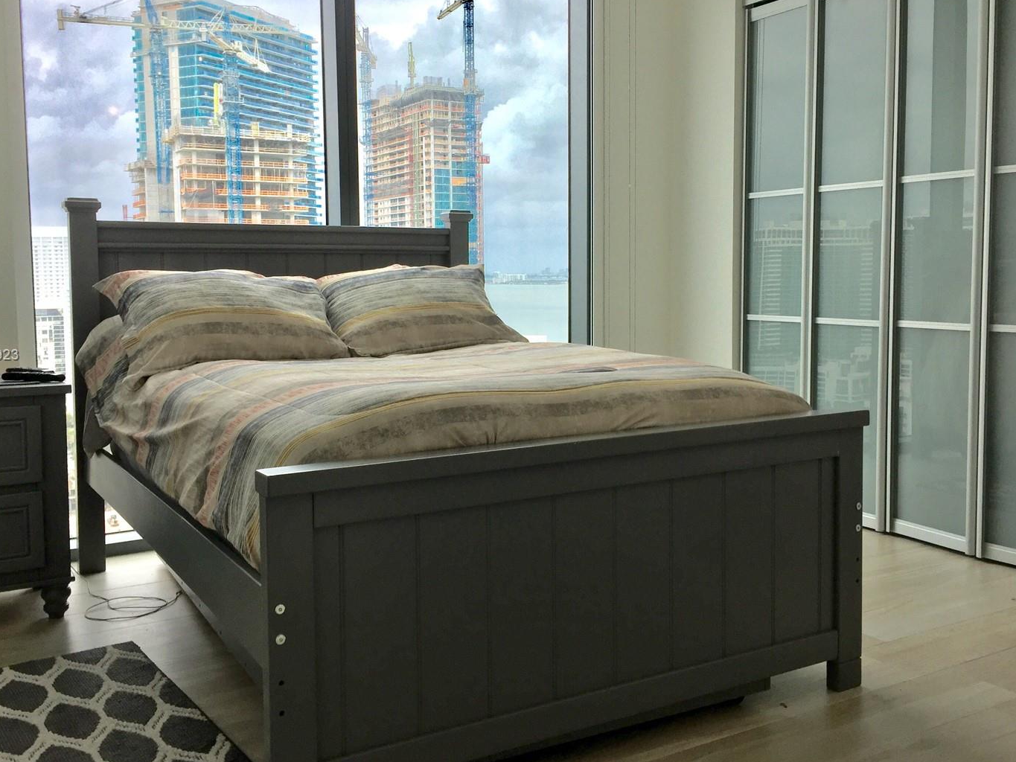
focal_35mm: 34
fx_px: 998
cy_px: 356
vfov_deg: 41.8
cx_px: 496
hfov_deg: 53.9
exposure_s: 1/719
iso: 32
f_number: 2.2
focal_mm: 4.15
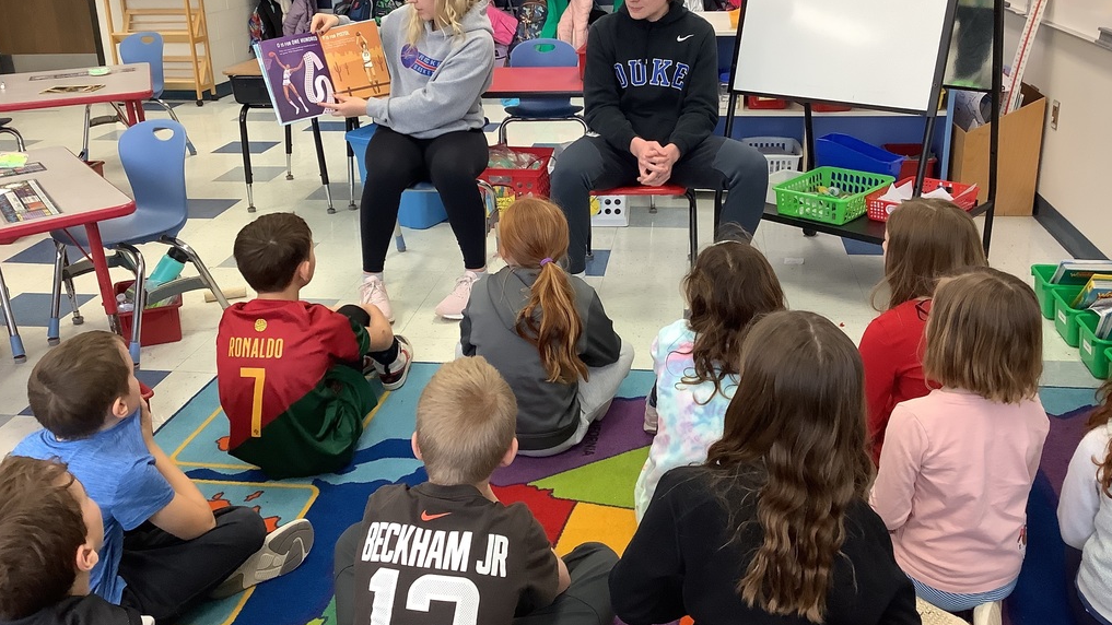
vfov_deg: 34.5
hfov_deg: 58.0
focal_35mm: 34
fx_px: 1002
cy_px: 239
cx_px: 553
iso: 160
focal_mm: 3.3
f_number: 2.4
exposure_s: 1/60
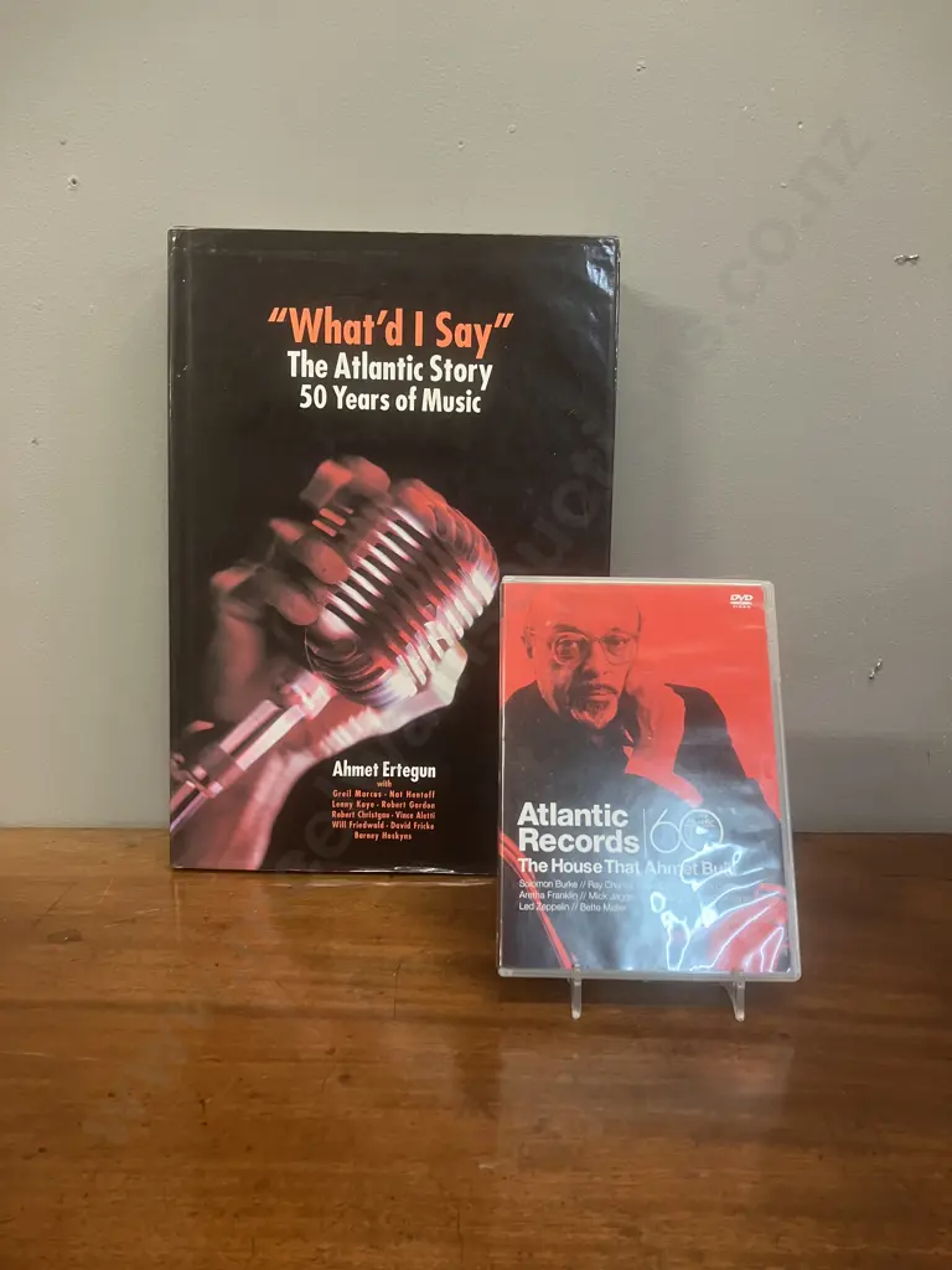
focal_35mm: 28
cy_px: 635
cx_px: 476
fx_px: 1027
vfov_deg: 63.4
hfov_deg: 49.7
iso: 250
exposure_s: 1/50
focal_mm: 3.99
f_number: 1.8
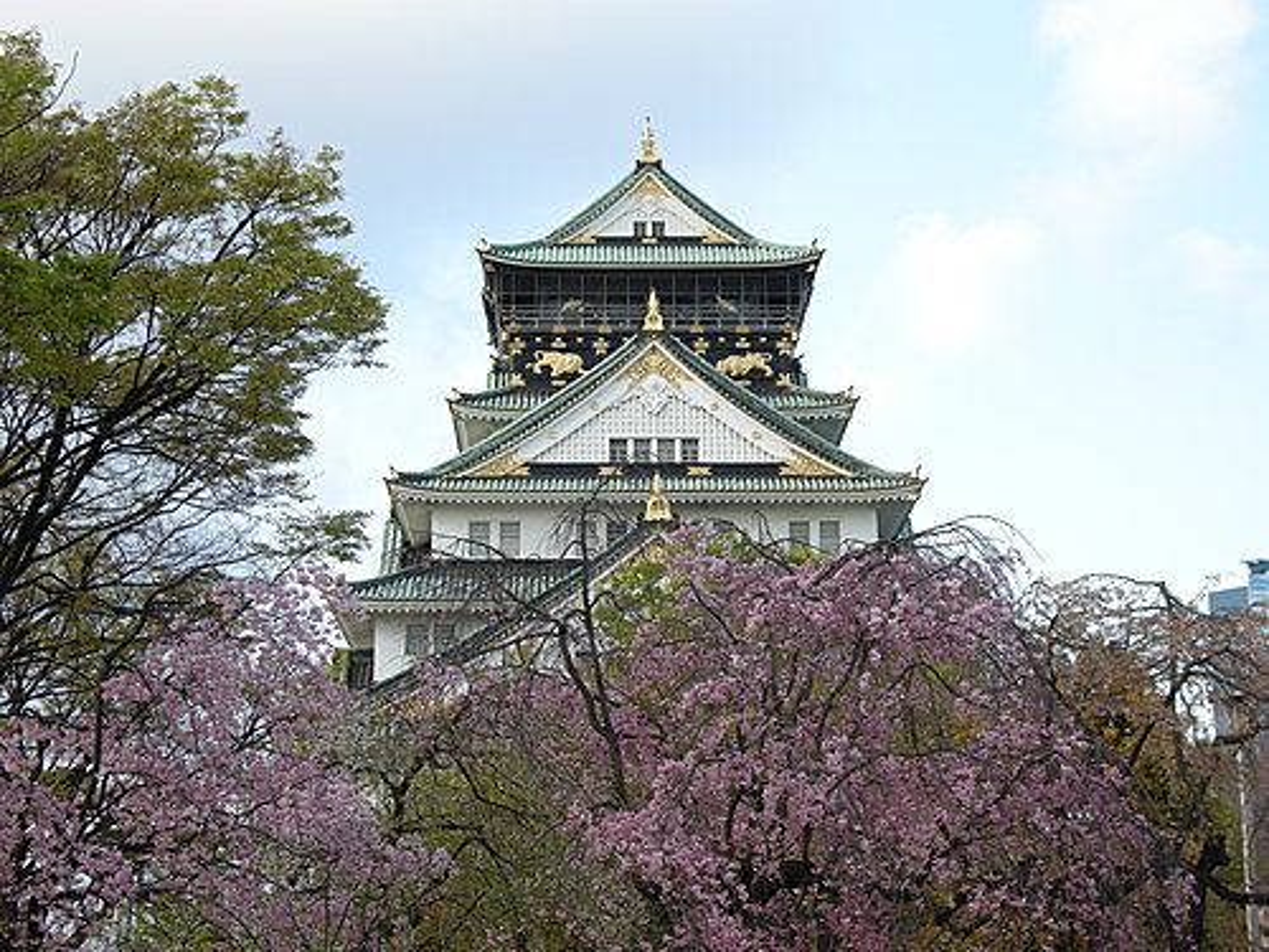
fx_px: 2786
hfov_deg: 25.7
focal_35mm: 76
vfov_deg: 19.4
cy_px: 476
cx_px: 634
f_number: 4.3
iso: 64
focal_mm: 16.3
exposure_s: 1/136
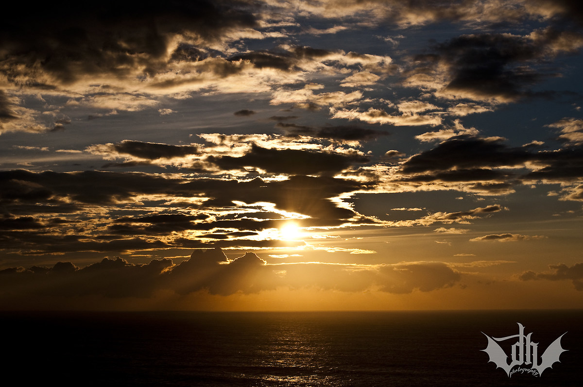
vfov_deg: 16.5
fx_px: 1334
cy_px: 194
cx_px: 292
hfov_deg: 24.6
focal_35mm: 82
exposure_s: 1/1000
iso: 200
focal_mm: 55
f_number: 13
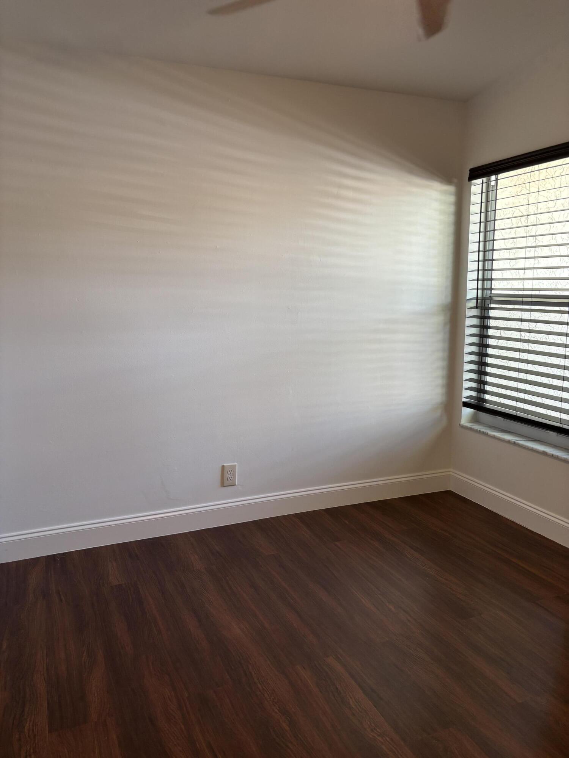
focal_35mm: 26
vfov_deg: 67.3
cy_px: 379
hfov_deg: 53.1
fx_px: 570
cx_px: 284
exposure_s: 1/60
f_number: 1.6
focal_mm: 5.96
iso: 125
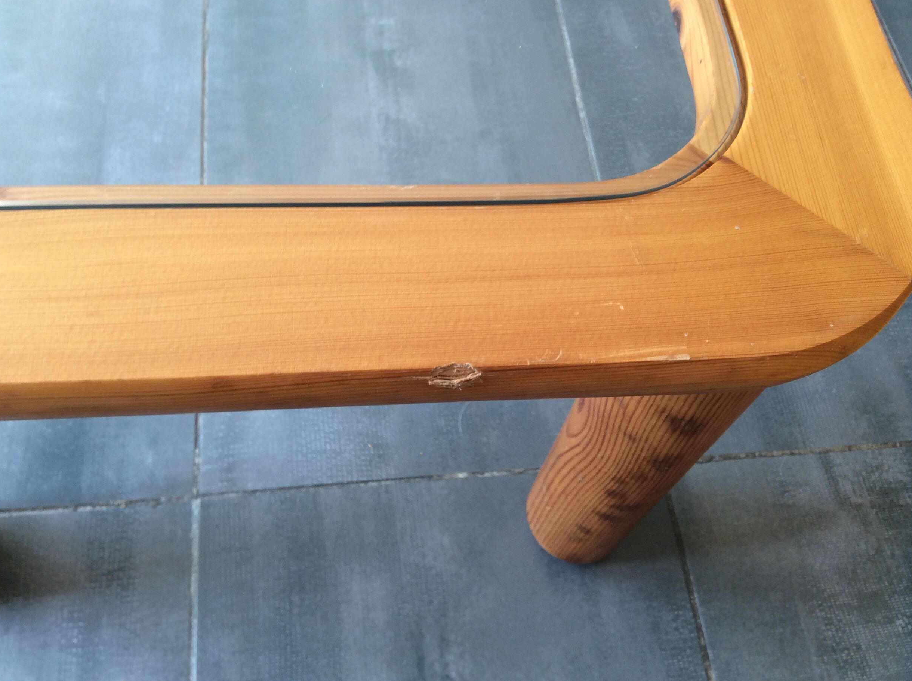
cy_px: 330
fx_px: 894
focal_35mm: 34
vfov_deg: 41.7
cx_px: 444
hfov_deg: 54.0
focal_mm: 3.3
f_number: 2.4
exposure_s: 1/50
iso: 40
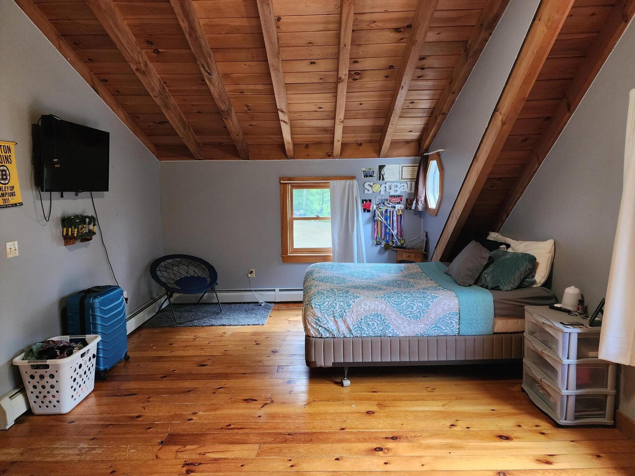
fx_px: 422
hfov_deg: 73.9
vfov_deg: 58.9
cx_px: 318
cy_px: 238
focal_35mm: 23
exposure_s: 1/120
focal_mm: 6.4
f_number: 1.8
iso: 640
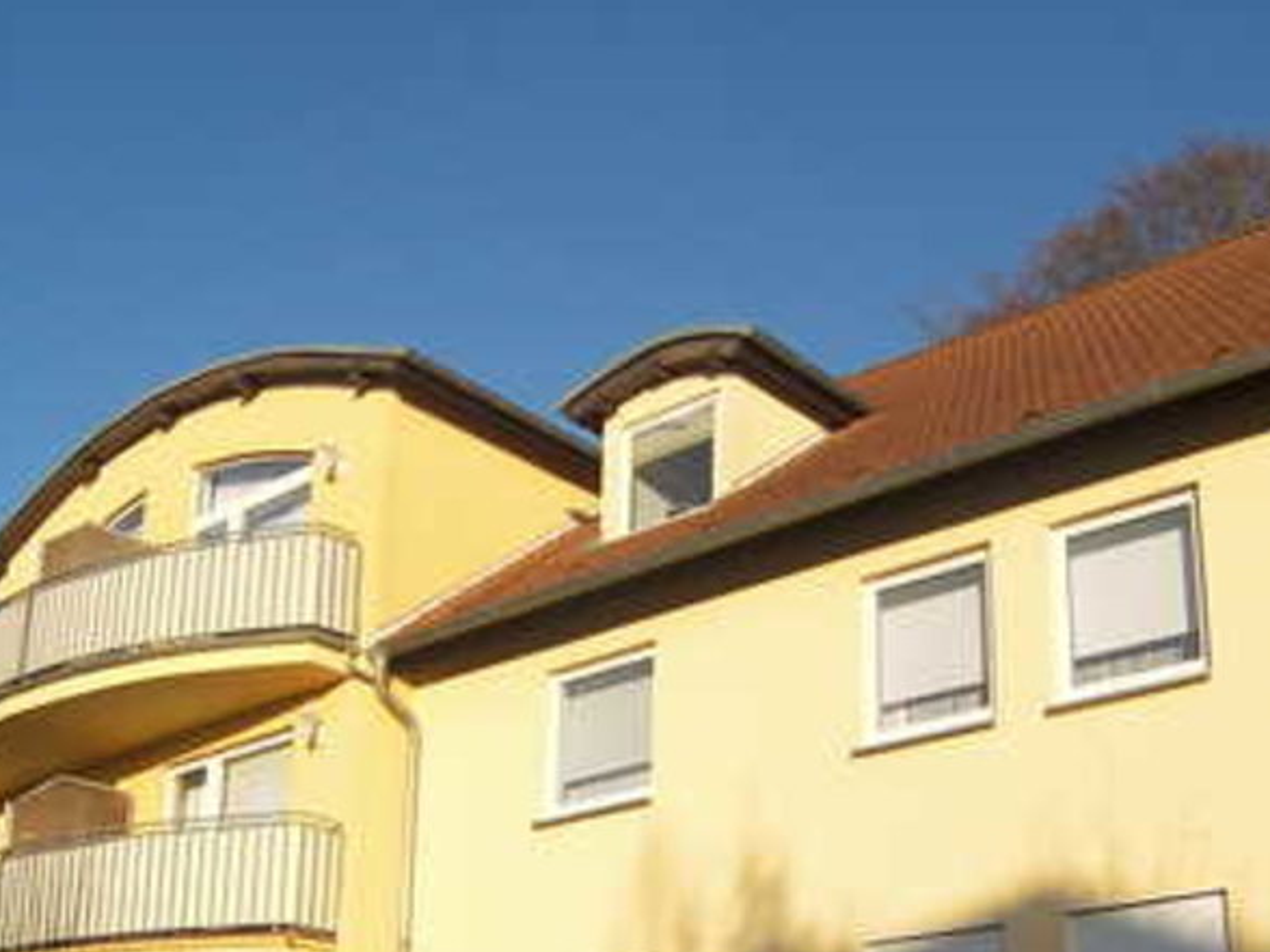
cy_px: 822
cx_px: 693
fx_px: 1798
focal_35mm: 49
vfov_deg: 28.7
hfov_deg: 38.9
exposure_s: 1/800
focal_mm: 5
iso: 50
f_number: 2.8
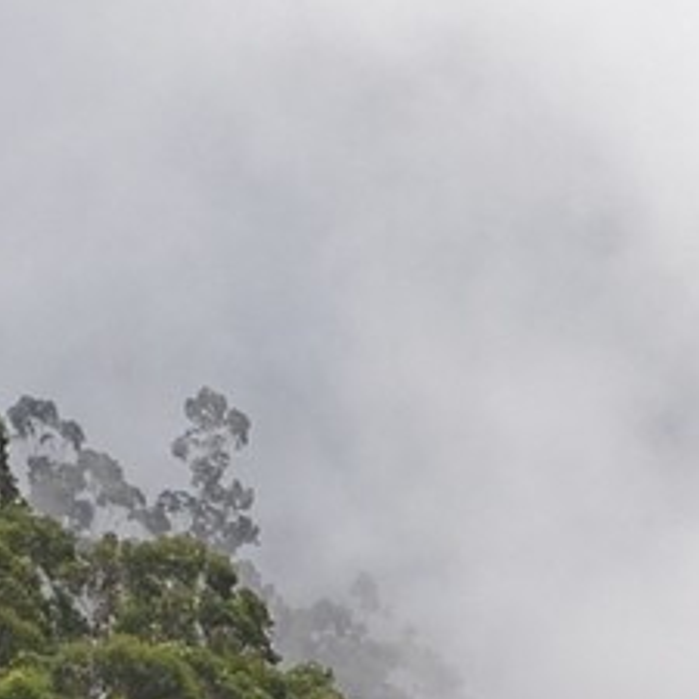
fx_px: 14507
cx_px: 2398
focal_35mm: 635
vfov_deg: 2.7
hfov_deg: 2.7
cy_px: 3026
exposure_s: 1/200
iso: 200
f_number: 10
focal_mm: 70
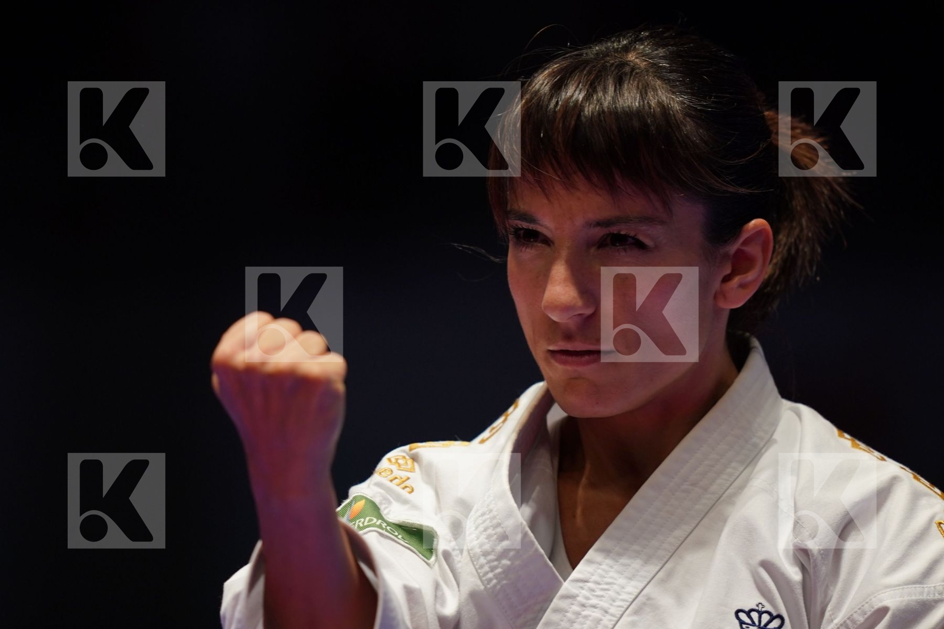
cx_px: 472
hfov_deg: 3.4
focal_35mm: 600
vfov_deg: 2.3
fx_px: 15732
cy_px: 314
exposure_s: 1/500
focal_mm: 400
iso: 500
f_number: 2.8
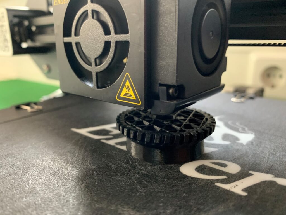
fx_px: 215
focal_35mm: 26
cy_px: 108
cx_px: 143
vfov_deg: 53.1
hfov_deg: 67.3
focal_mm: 4.25
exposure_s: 1/40
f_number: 1.8
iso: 400
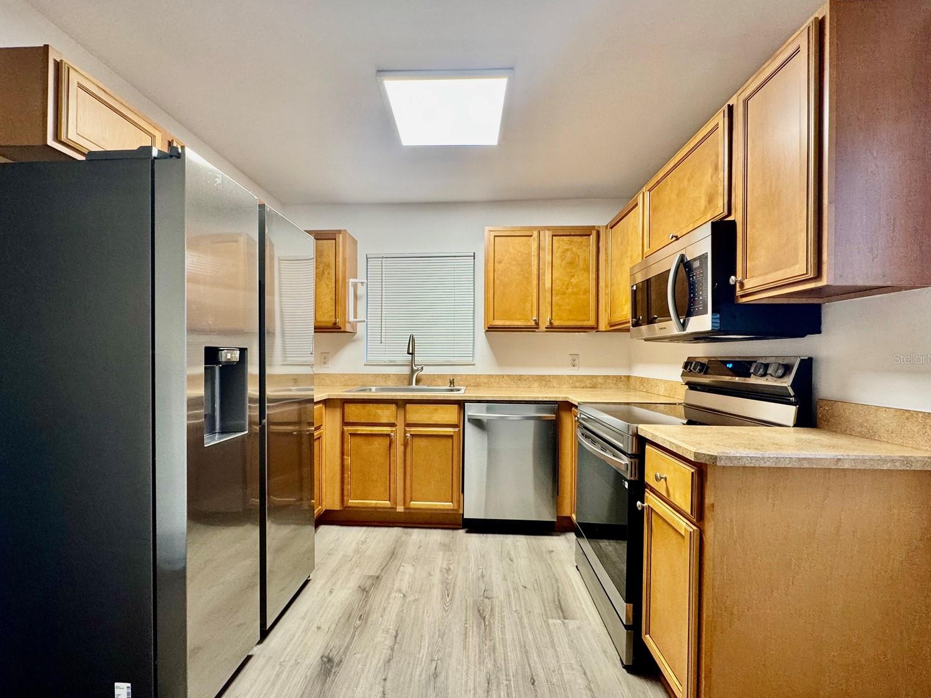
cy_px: 358
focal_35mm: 15
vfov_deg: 81.7
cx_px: 453
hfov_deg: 98.1
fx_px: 403
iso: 160
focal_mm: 2.22
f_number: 2.2
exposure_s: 1/60
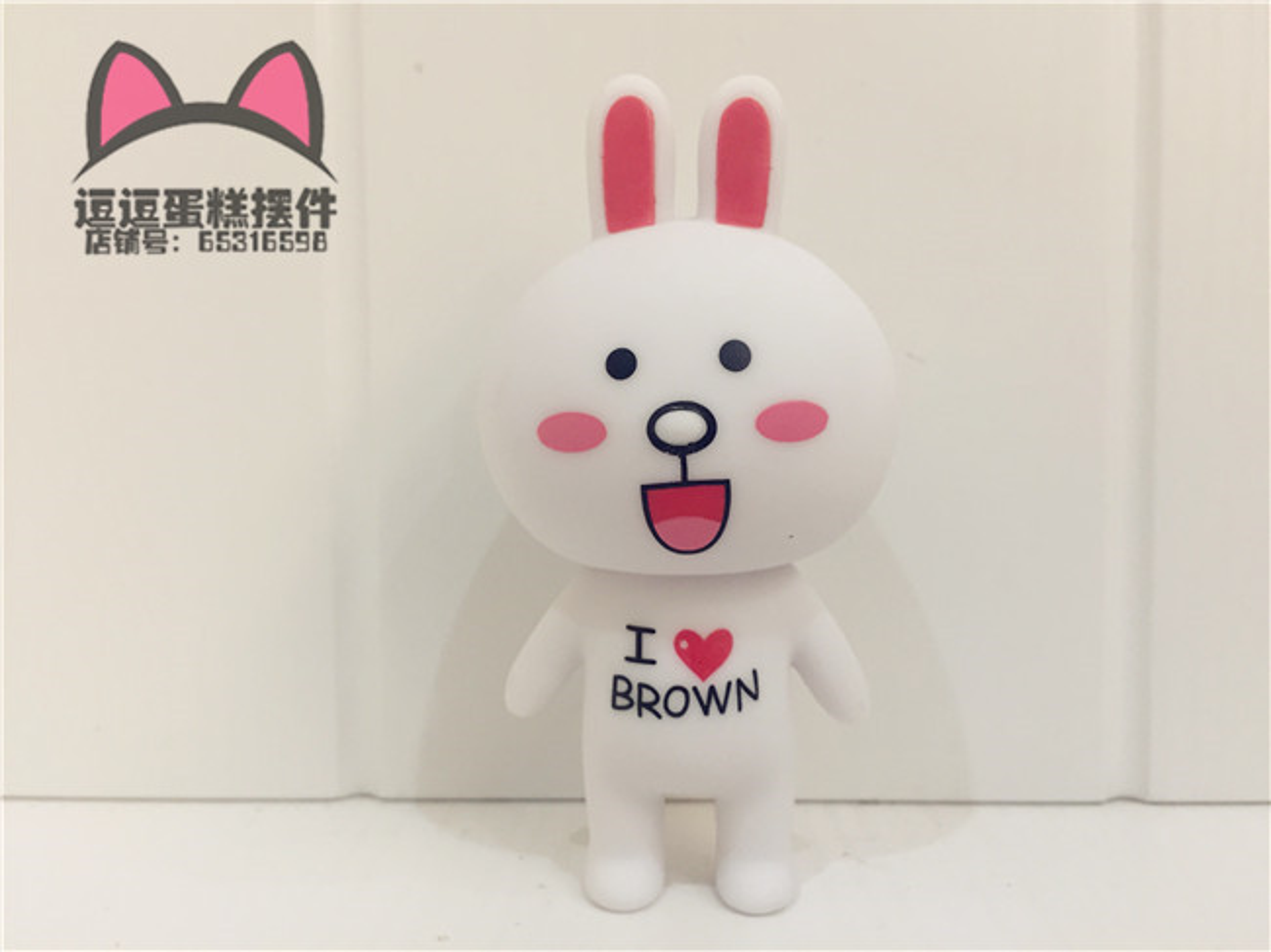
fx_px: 1064
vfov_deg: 48.2
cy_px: 476
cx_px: 636
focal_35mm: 29
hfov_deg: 61.7
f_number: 2.2
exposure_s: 1/33
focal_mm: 4.15
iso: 125
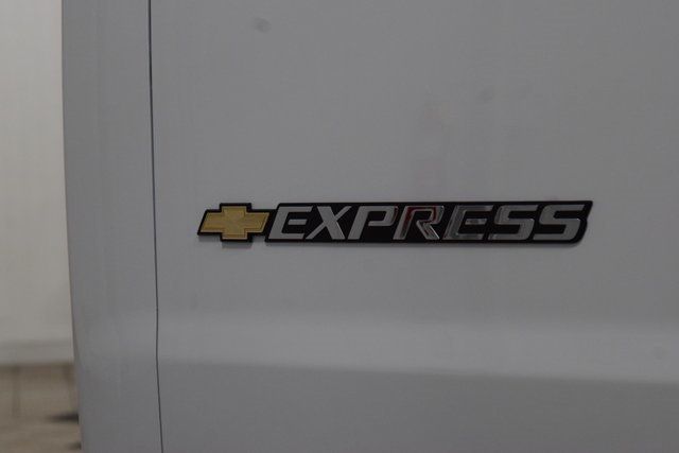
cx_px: 340
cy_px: 226
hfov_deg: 19.5
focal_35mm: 105
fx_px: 1981
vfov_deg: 13.0
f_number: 7.1
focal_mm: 70
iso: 1600
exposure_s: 1/125
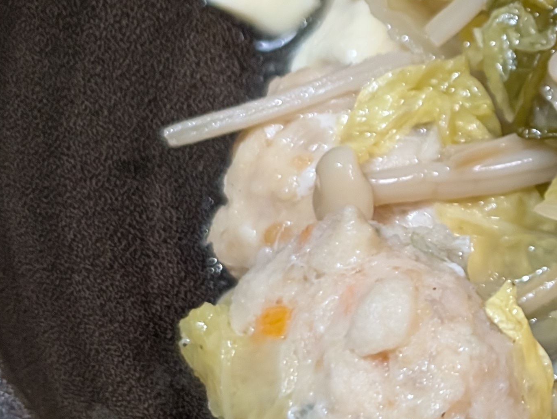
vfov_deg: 10.2
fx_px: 2353
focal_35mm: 146
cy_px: 129
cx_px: 657
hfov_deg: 13.2
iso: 303
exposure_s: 1/25.1
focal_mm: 6.9
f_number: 1.68
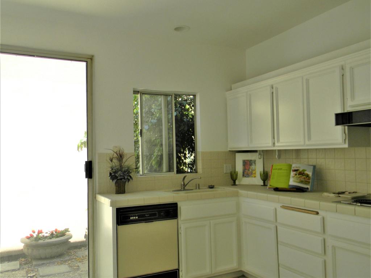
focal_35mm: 28
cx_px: 186
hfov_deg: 63.4
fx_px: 300
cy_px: 139
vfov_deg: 49.7
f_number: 3.5
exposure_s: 1/126
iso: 80
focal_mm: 5
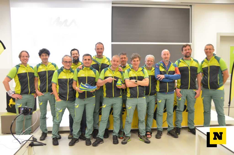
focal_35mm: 30
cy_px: 78
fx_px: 195
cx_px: 117
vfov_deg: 43.4
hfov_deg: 62.0
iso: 4000
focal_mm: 20
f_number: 4
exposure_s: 1/160
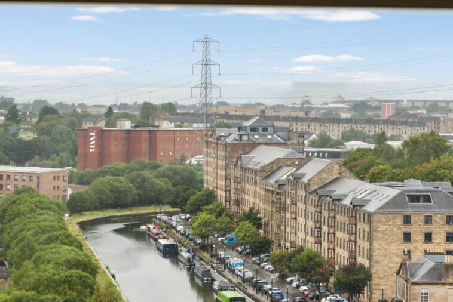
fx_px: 1657
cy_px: 192
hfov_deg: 15.6
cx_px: 263
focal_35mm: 132
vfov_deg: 10.4
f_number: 8
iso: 200
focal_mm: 65
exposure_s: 1/125
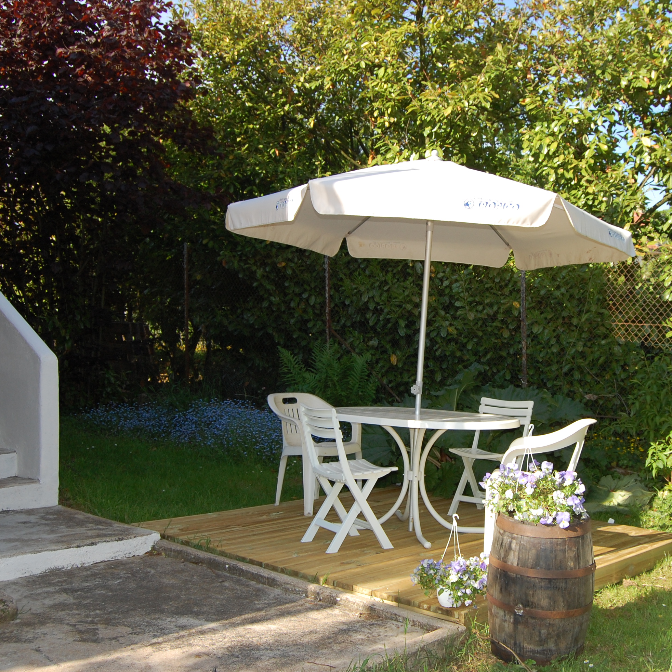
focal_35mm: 39
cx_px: 440
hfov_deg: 42.3
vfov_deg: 42.8
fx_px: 857
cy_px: 339
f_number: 5.6
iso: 360
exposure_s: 1/500
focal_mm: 20
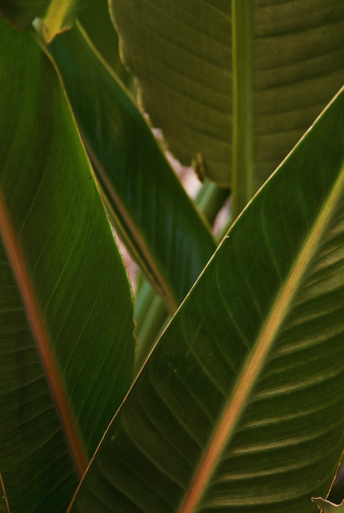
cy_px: 256
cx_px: 172
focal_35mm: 98
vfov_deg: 20.9
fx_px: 1393
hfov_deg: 14.1
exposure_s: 1/30
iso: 125
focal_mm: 65
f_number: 5.3
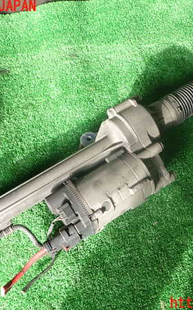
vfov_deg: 46.2
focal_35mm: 43
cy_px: 155
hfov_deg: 29.7
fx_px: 362
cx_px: 118
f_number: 2.3
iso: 200
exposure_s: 1/60
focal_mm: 5.4
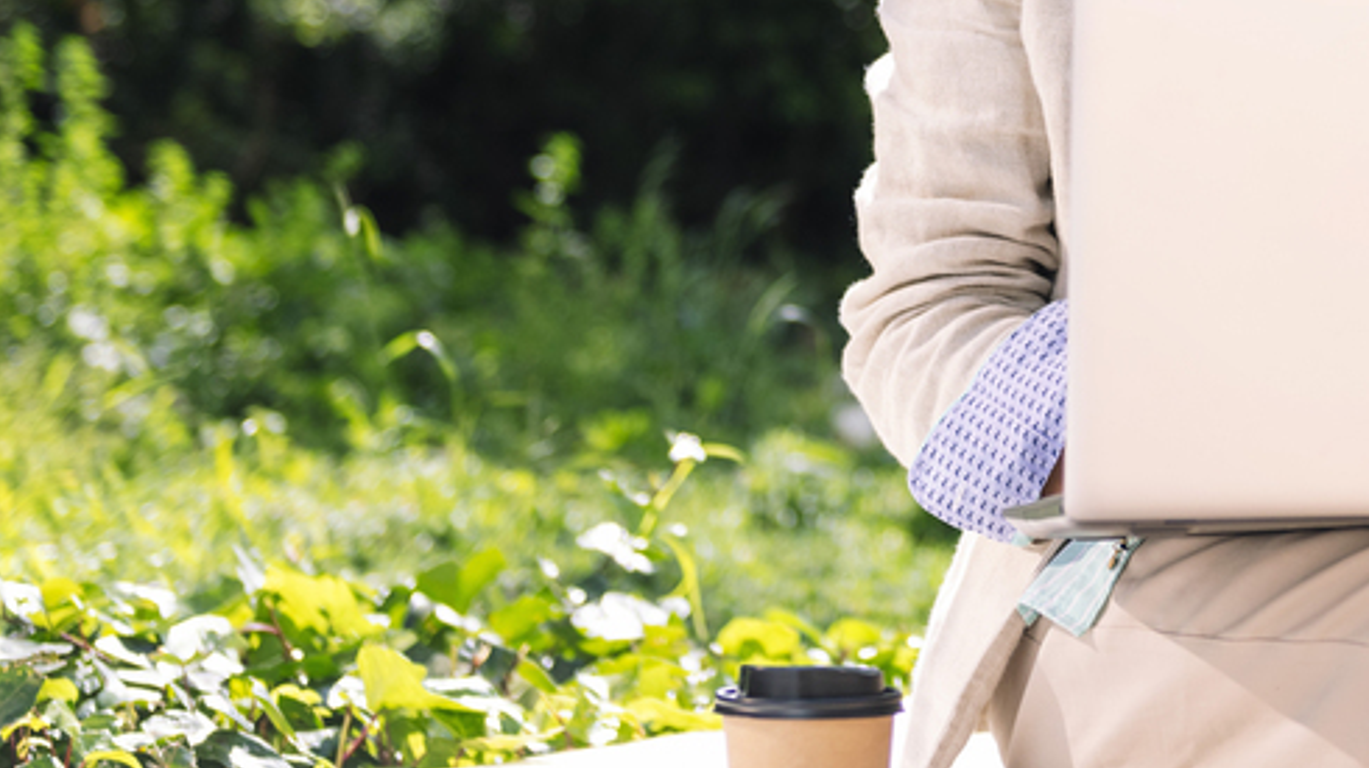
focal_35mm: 107
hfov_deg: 19.9
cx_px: 1009
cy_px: -57
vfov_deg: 11.2
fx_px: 3882
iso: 100
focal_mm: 50
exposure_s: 1/1600
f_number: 2.8
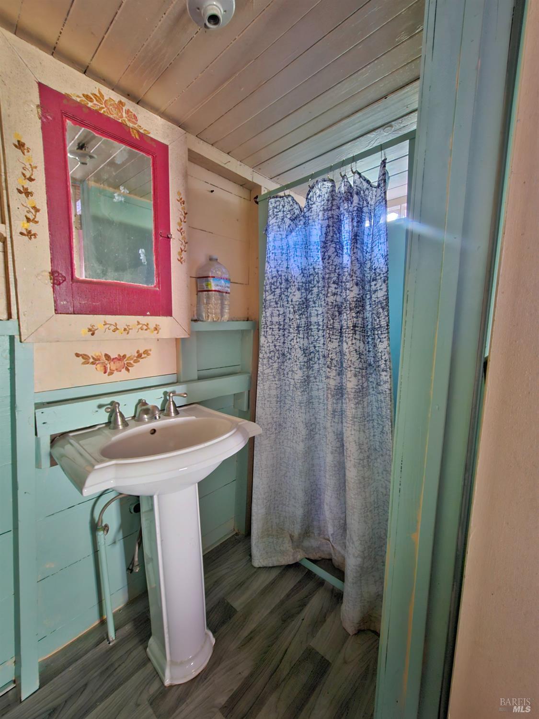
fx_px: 270
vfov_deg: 106.2
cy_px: 360
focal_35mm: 13
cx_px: 270
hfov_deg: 89.9
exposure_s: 1/4
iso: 2000
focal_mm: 2.2
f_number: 2.2
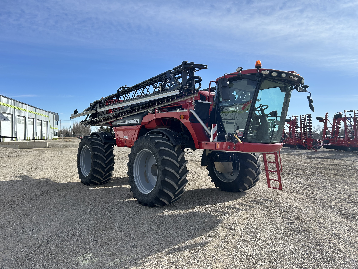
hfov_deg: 67.3
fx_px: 269
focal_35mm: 26
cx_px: 179
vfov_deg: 53.1
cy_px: 134
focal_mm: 5.7
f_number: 1.5
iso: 50
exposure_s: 1/3968
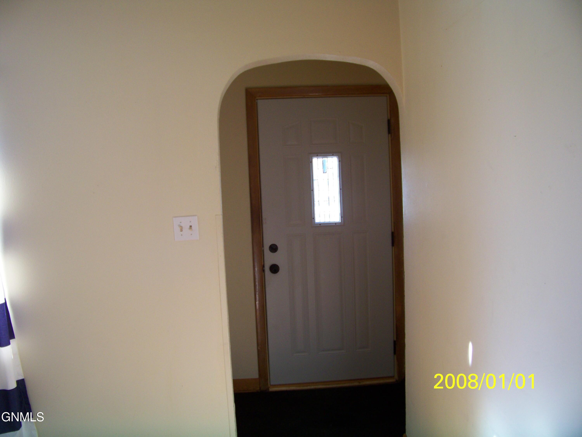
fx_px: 555
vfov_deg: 42.9
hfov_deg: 55.4
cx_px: 291
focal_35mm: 33
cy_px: 218
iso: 125
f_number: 2.8
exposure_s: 1/30
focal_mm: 5.85
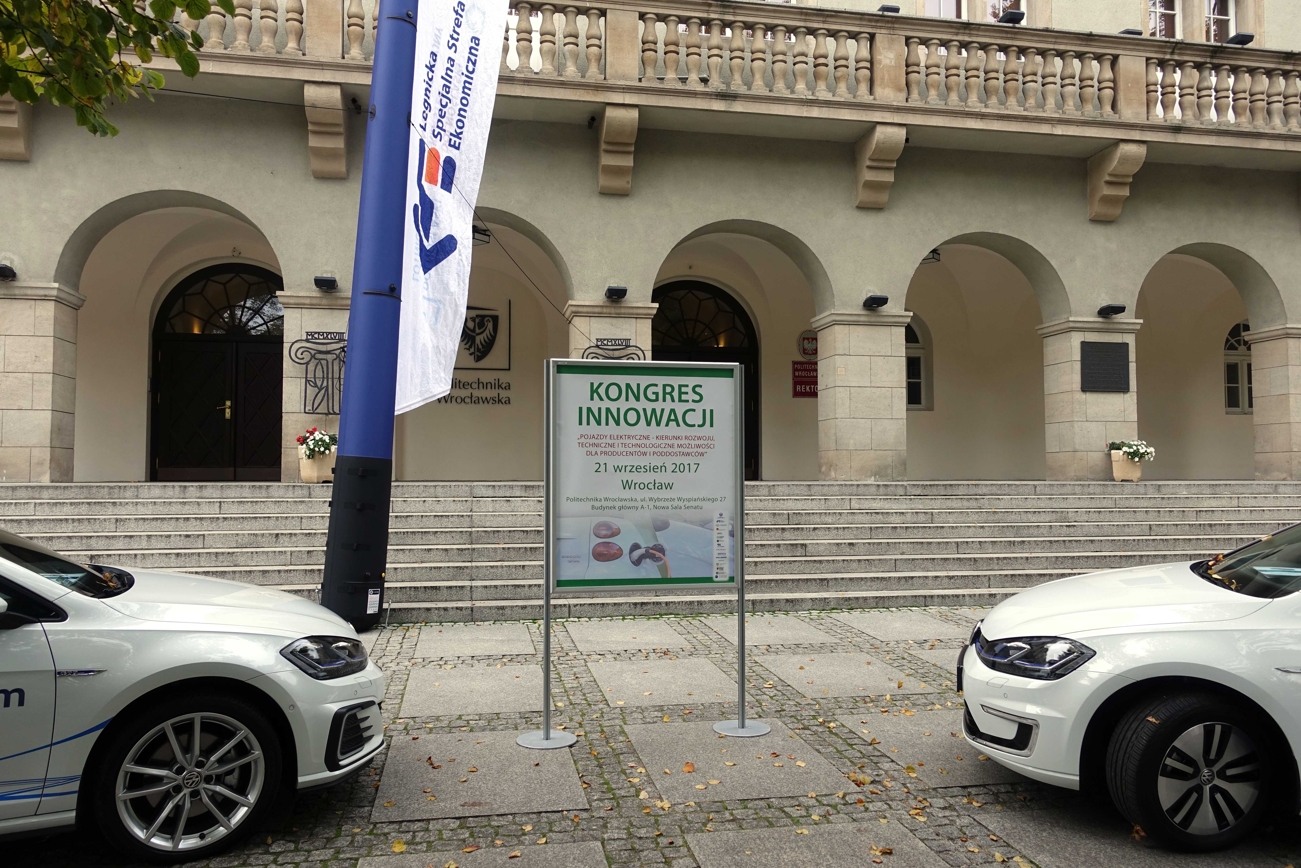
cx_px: 650
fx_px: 940
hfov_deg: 69.4
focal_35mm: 26
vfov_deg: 49.6
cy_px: 434
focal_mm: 9.47
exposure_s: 1/80
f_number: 3.5
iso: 125
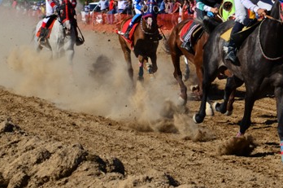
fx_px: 1515
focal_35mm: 193
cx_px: 202
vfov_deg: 7.1
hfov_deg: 10.7
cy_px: 42
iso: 320
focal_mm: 70
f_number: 8
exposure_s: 1/1000
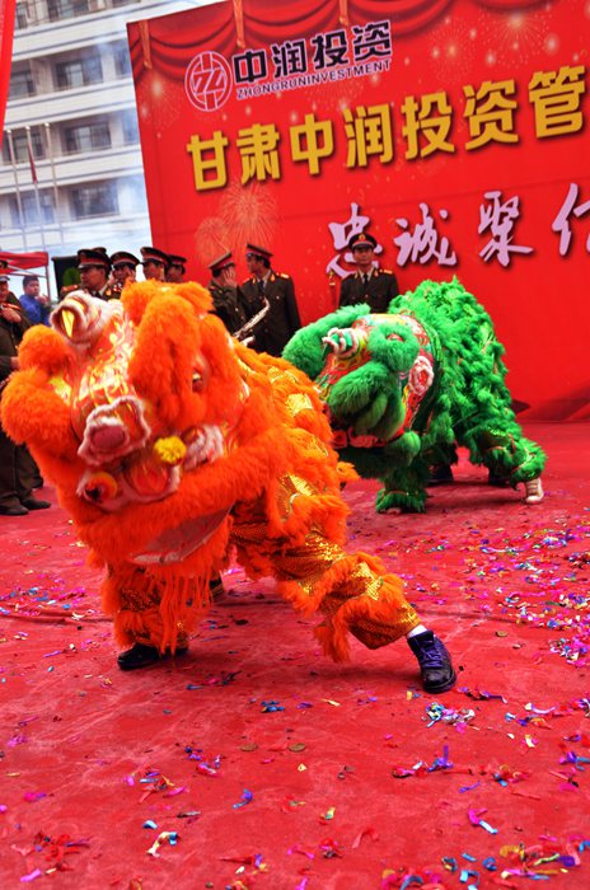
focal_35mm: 48
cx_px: 295
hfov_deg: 28.0
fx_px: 1185
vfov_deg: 41.2
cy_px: 445
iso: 640
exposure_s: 1/400
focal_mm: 32
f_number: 4.2
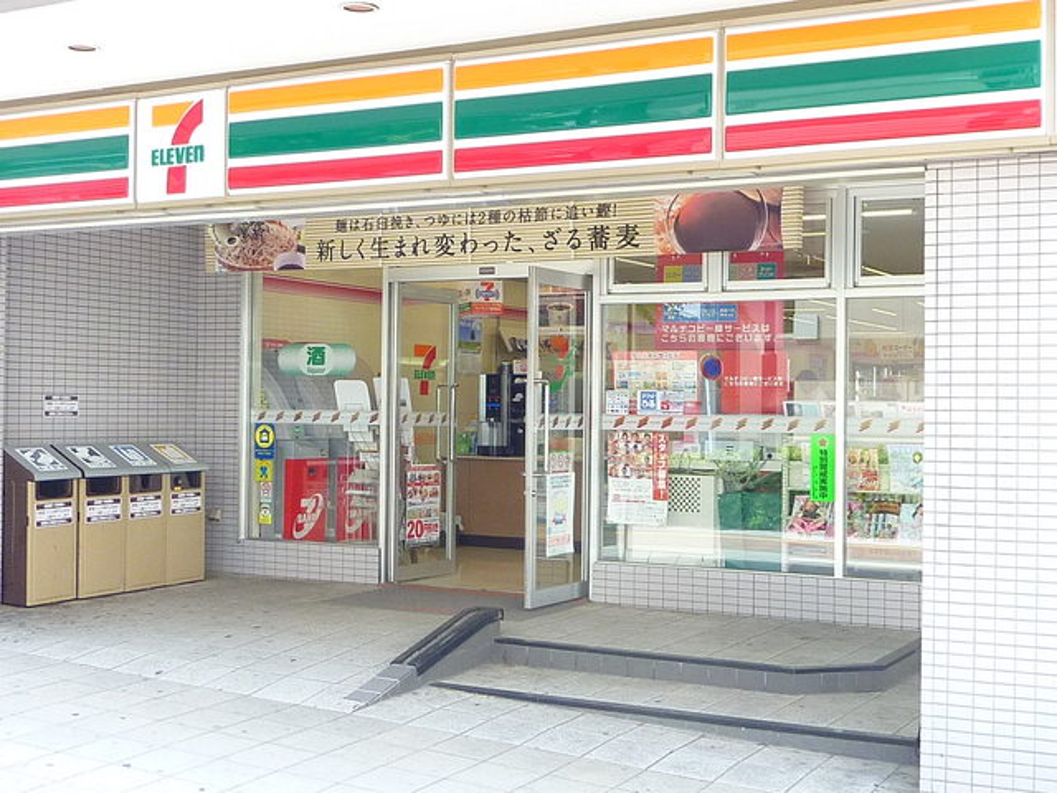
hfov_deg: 39.7
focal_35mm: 48
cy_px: 396
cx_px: 528
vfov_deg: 30.3
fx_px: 1466
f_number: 3.3
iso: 160
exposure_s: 1/100
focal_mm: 4.4
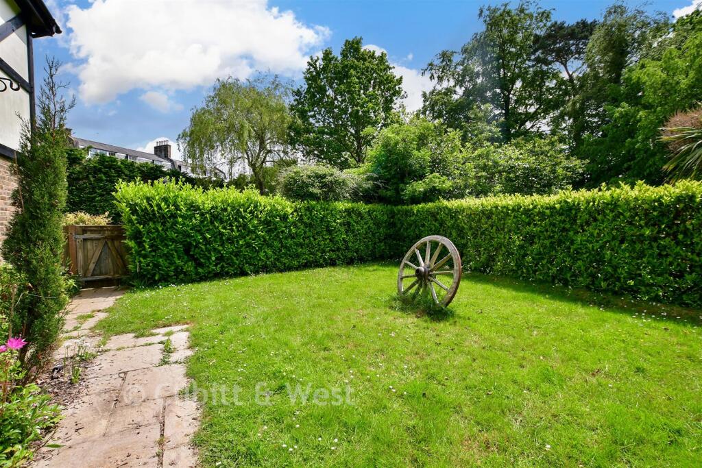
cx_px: 351
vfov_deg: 77.3
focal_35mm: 15
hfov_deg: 100.4
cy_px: 234
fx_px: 293
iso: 160
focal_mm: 10
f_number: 8
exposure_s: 1/320
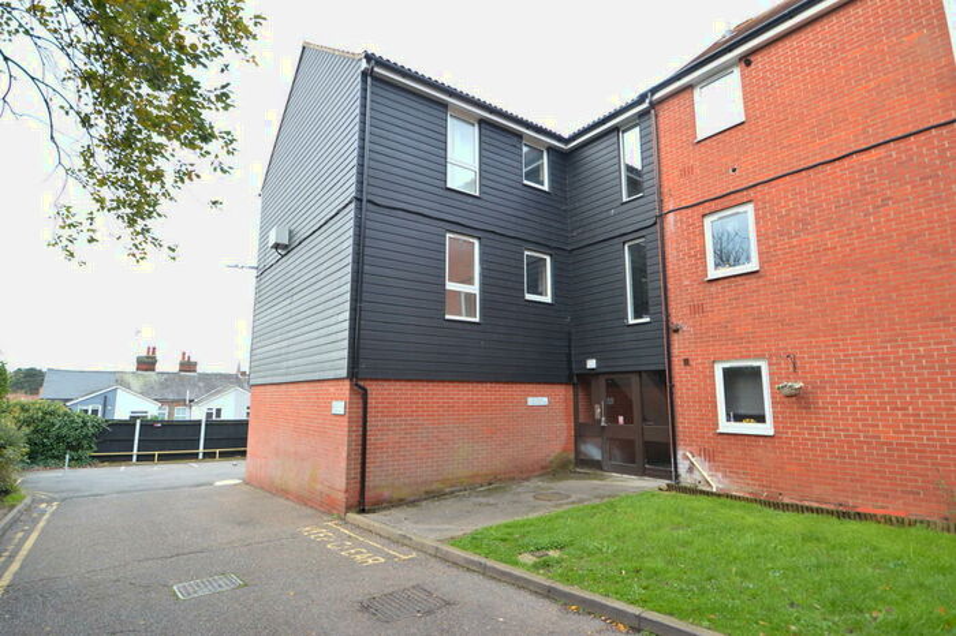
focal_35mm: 18
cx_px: 478
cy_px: 318
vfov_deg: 67.3
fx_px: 478
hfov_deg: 90.0
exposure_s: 1/60
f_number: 4
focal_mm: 12
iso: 100
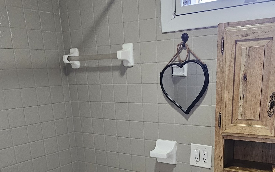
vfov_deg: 30.9
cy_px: 176
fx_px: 285
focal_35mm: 38
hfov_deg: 51.5
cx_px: 152
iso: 200
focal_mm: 2.2
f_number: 2.2
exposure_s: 1/60
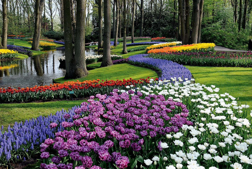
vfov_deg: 29.9
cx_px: 126
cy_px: 84
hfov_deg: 43.6
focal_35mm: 45
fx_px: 315
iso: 200
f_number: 6.3
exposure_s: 1/160
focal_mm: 30
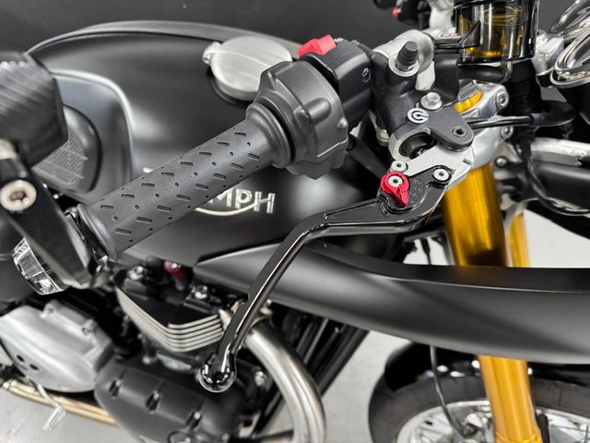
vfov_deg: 56.8
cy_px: 222
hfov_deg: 71.6
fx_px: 409
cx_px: 295
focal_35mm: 24
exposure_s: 1/50
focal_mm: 6.76
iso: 500
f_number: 1.78
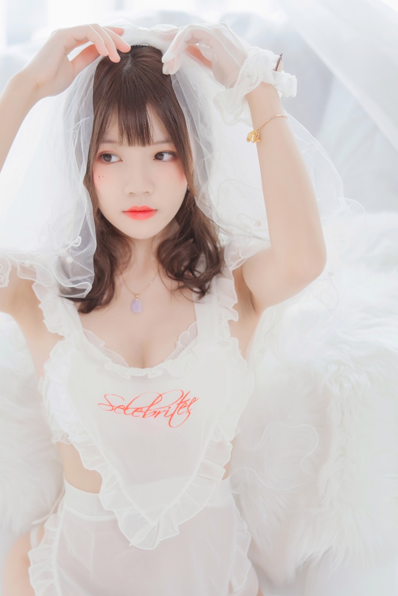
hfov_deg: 17.5
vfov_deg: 25.9
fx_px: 1293
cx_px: 137
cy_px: 379
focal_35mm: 78
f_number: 2
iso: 200
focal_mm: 50
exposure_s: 1/200
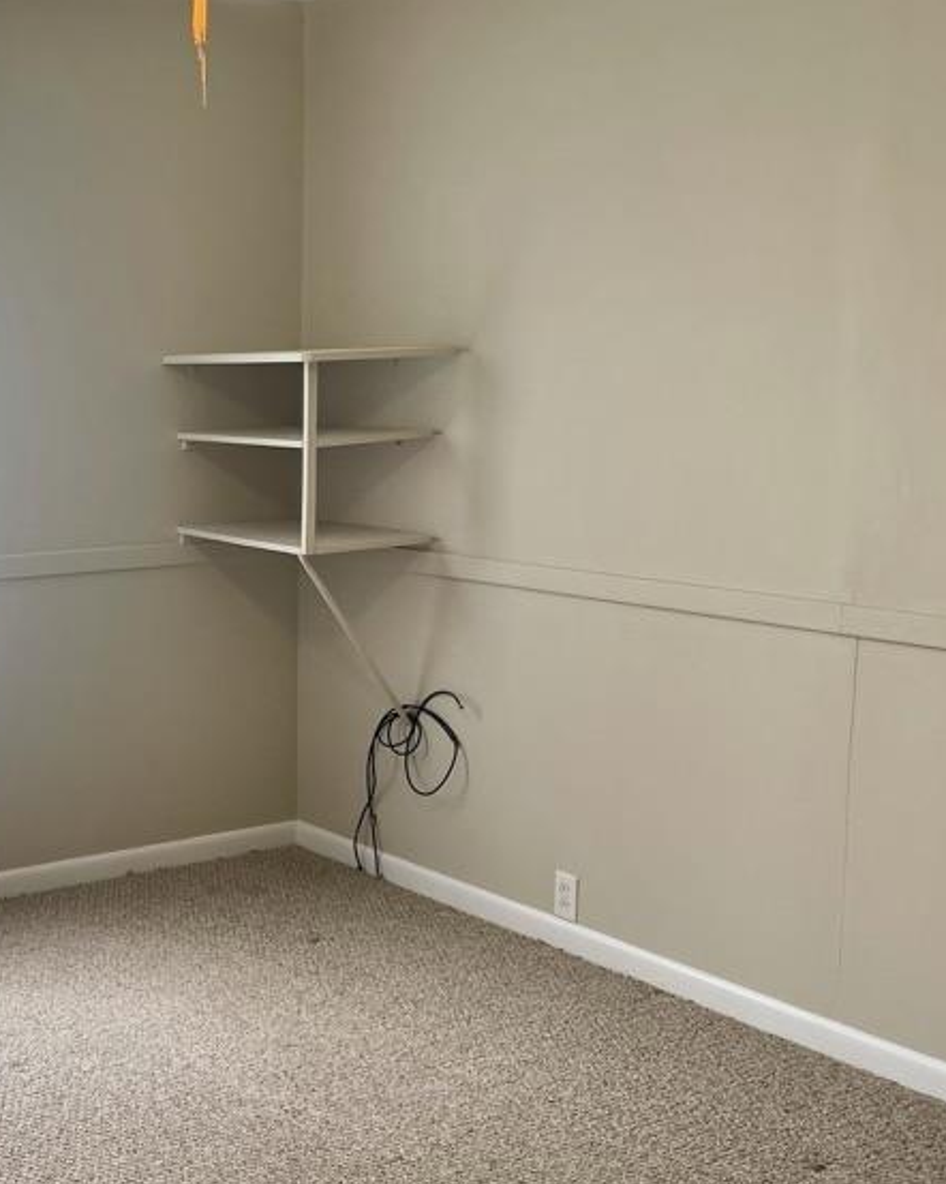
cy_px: 572
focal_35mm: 47
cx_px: 41
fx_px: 1646
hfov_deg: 30.2
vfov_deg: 39.5
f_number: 1.6
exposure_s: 1/120
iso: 64
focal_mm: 5.1
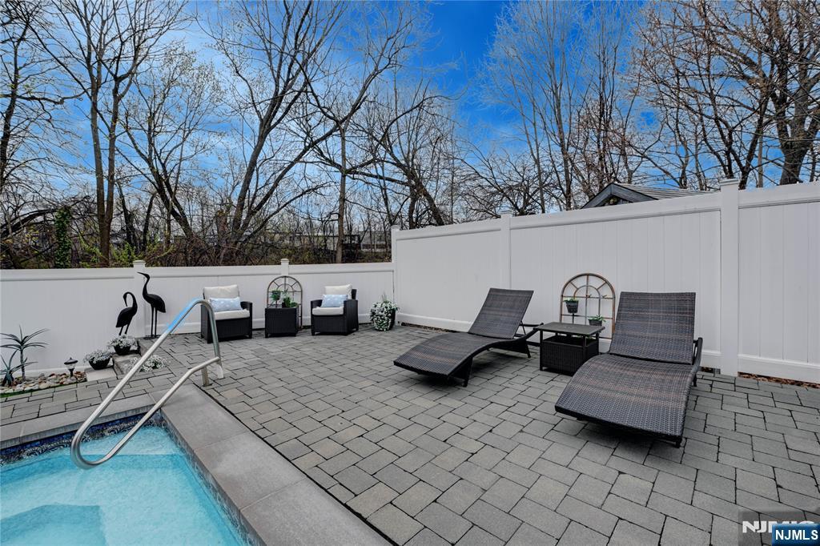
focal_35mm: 15
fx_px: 342
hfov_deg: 100.4
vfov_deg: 77.3
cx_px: 410
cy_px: 273
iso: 200
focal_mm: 15
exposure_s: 1/80
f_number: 9
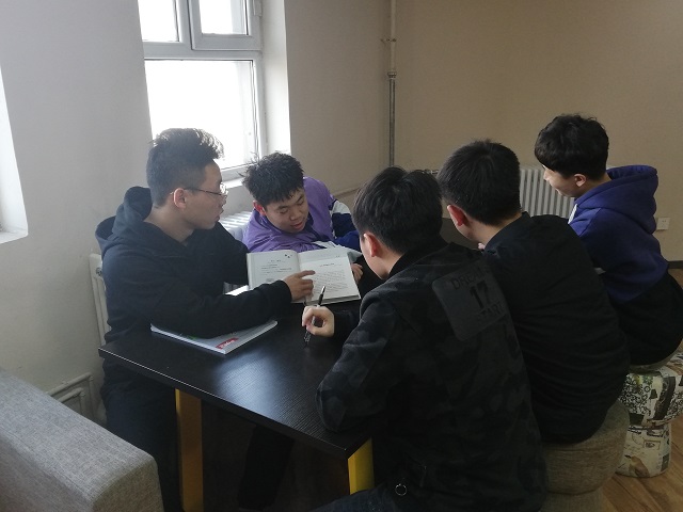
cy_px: 256
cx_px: 342
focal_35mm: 29
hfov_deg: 61.7
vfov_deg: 48.2
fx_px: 572
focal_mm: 3.81
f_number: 2.2
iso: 160
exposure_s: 1/33.3
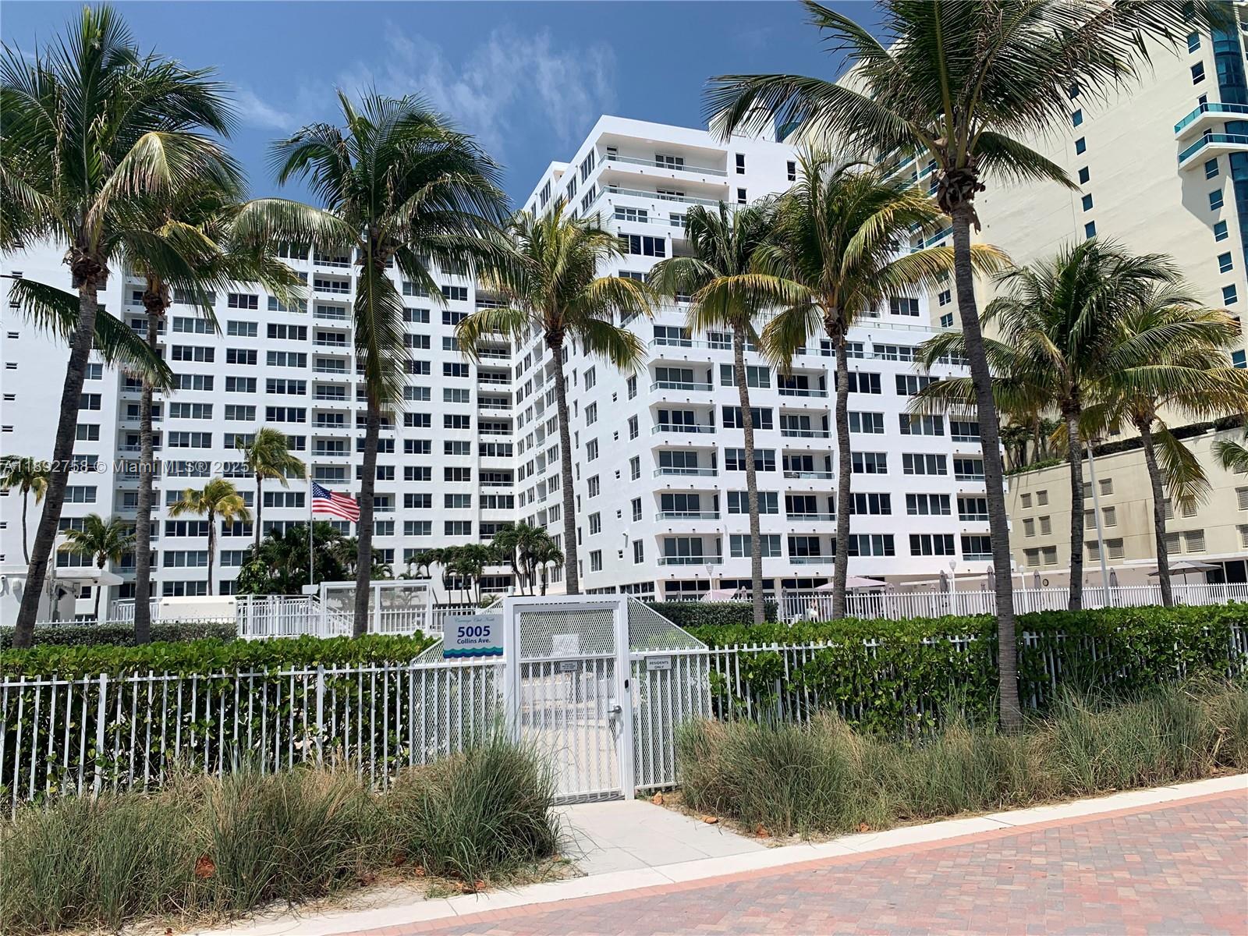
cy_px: 468
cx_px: 624
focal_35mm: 26
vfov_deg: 53.1
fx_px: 937
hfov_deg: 67.3
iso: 25
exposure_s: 1/4673
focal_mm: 4.25
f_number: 1.8
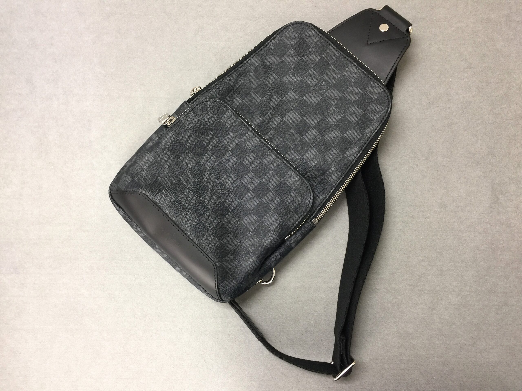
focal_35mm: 29
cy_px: 196
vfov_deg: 48.2
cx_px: 261
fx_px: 437
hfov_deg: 61.7
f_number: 2.2
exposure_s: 1/15
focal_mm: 4.15
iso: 40
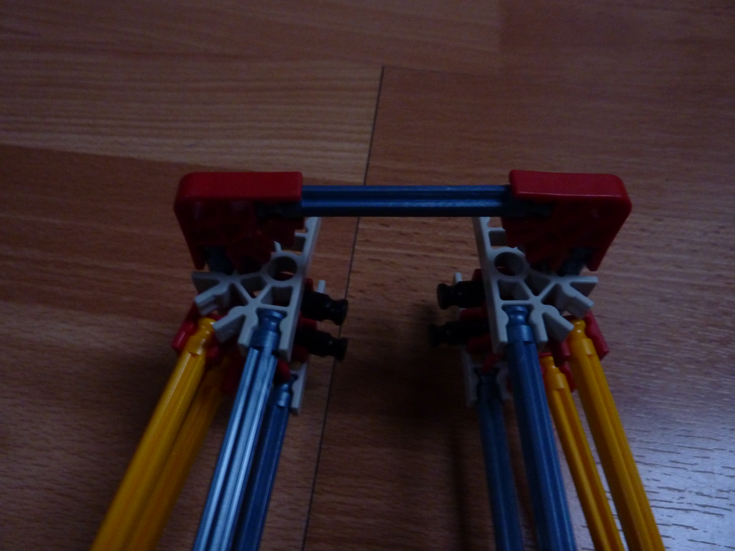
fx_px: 531
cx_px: 368
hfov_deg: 69.4
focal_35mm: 25
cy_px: 276
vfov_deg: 54.9
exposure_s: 1/8
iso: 400
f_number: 3.3
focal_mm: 4.1
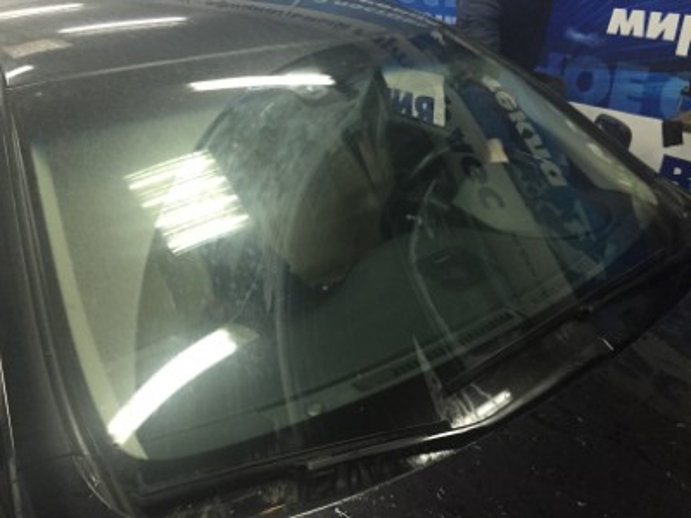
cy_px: 259
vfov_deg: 48.2
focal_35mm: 29
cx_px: 346
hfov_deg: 61.7
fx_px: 579
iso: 250
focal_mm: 4.15
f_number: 2.2
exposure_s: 1/33
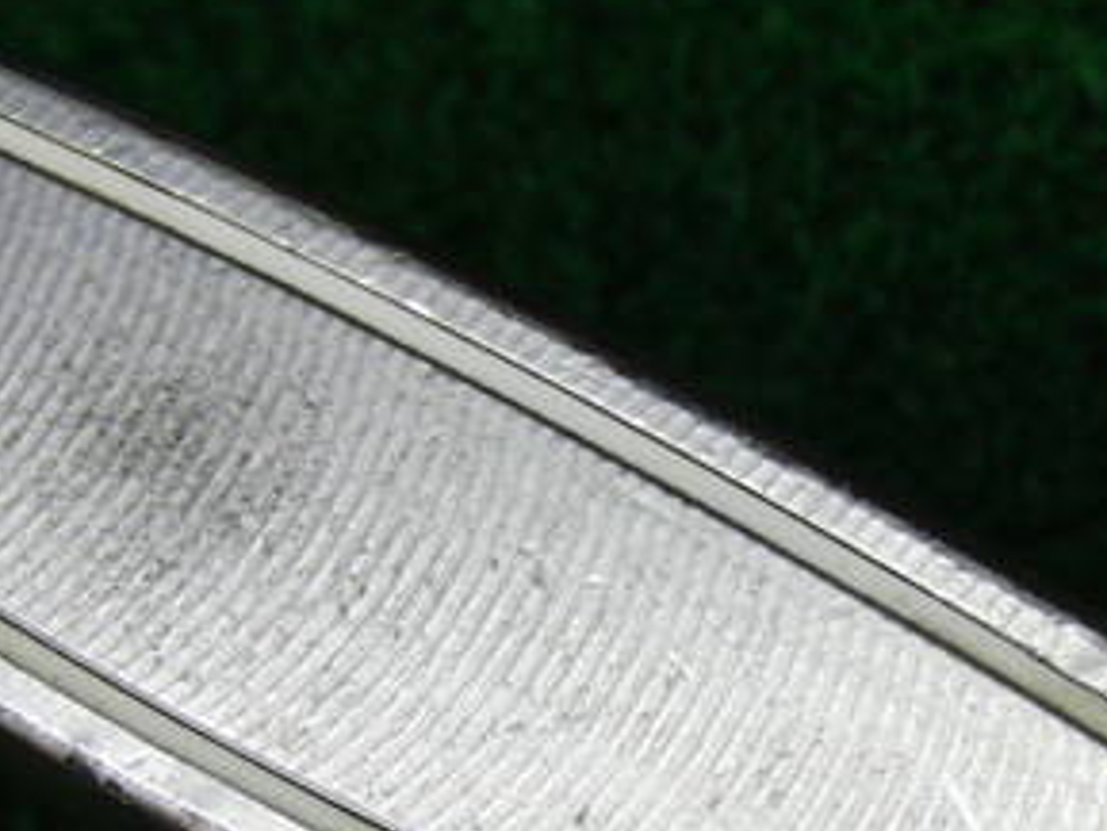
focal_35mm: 82
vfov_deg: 17.6
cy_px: 835
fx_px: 2623
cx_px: 1038
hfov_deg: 23.1
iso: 160
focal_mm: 6.42
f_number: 3.6
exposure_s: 1/80
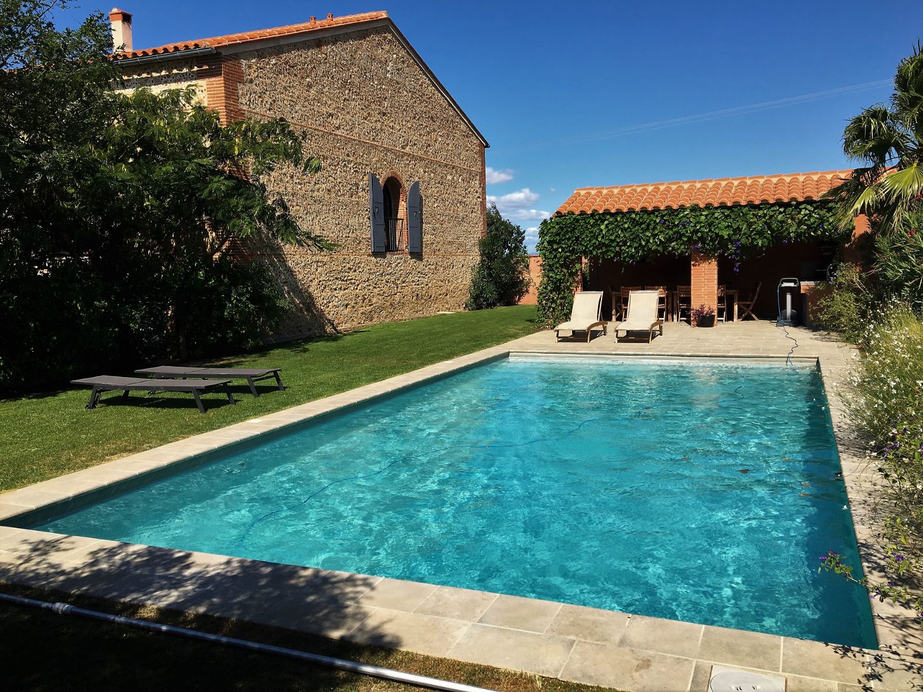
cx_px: 462
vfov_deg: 48.2
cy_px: 346
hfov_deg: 61.6
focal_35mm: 29
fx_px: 773
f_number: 2.2
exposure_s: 1/2137
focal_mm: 4.15
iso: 25
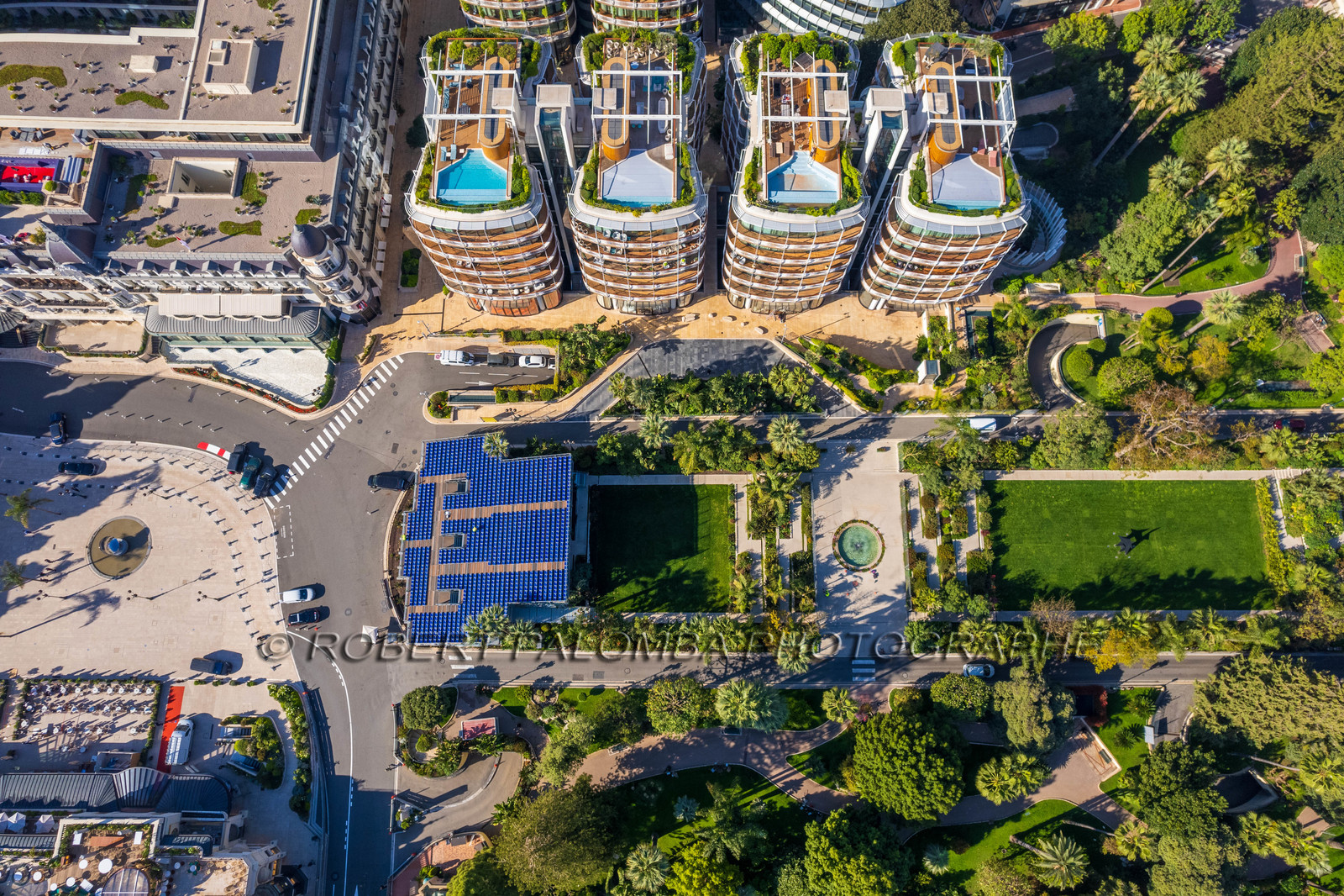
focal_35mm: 22
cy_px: 448
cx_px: 672
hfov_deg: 78.6
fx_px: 821
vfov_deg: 57.2
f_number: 2.8
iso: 100
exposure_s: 1/1250
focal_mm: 8.4
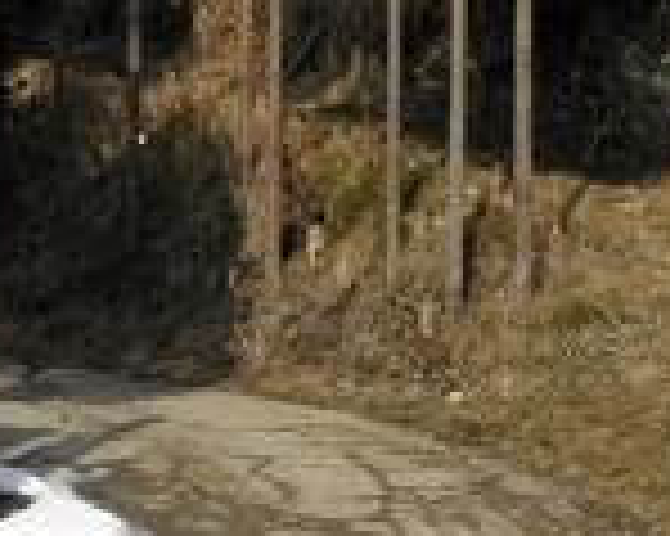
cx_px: 49
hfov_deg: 16.1
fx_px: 2338
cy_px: 351
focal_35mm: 118
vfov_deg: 13.0
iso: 64
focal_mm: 8.2
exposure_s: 1/400
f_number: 4.3
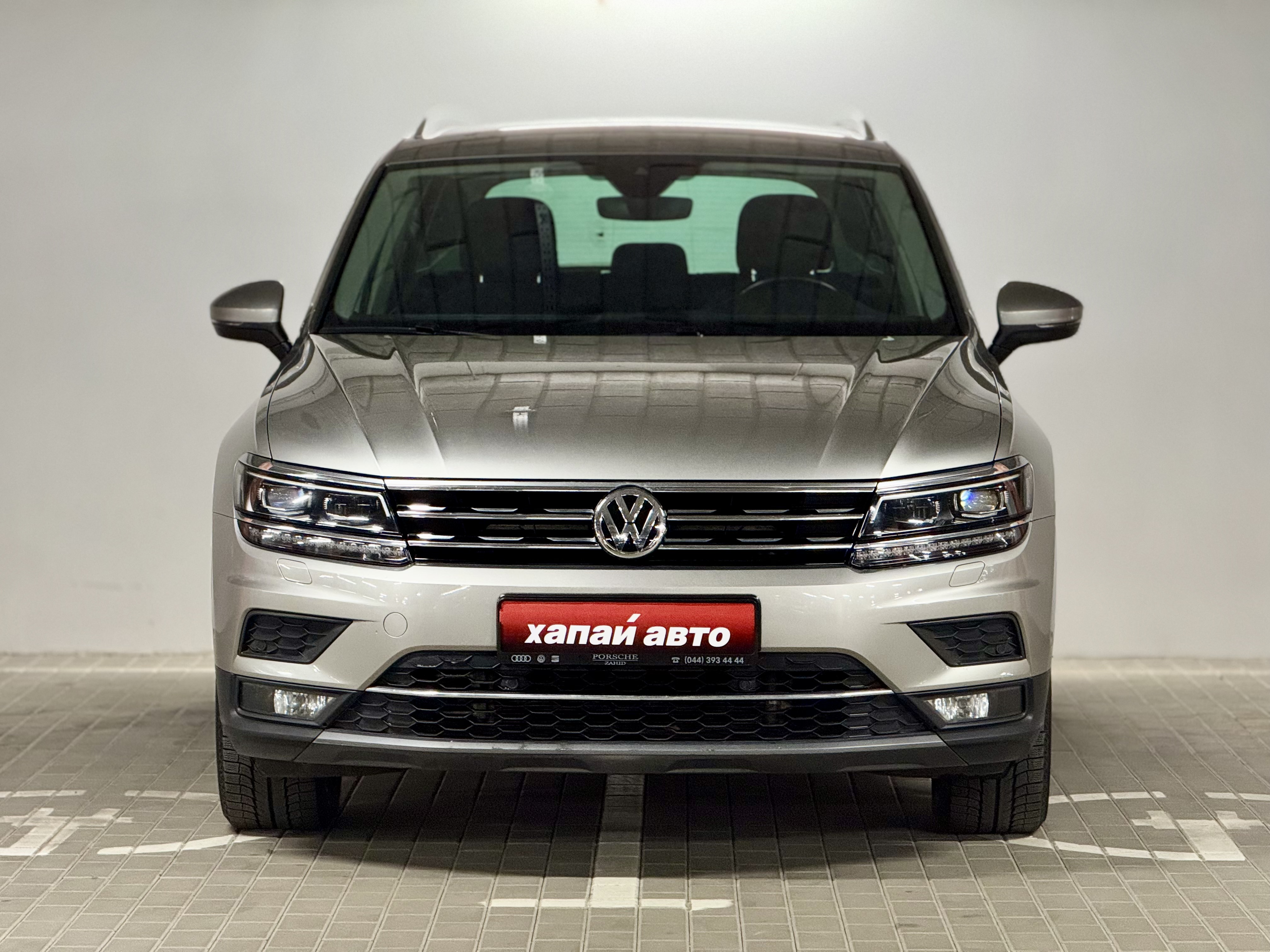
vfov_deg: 12.3
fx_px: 4403
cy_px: 476
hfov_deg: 16.4
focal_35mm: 120
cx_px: 635
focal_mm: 15.66
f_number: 2.8
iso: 400
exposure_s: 1/50
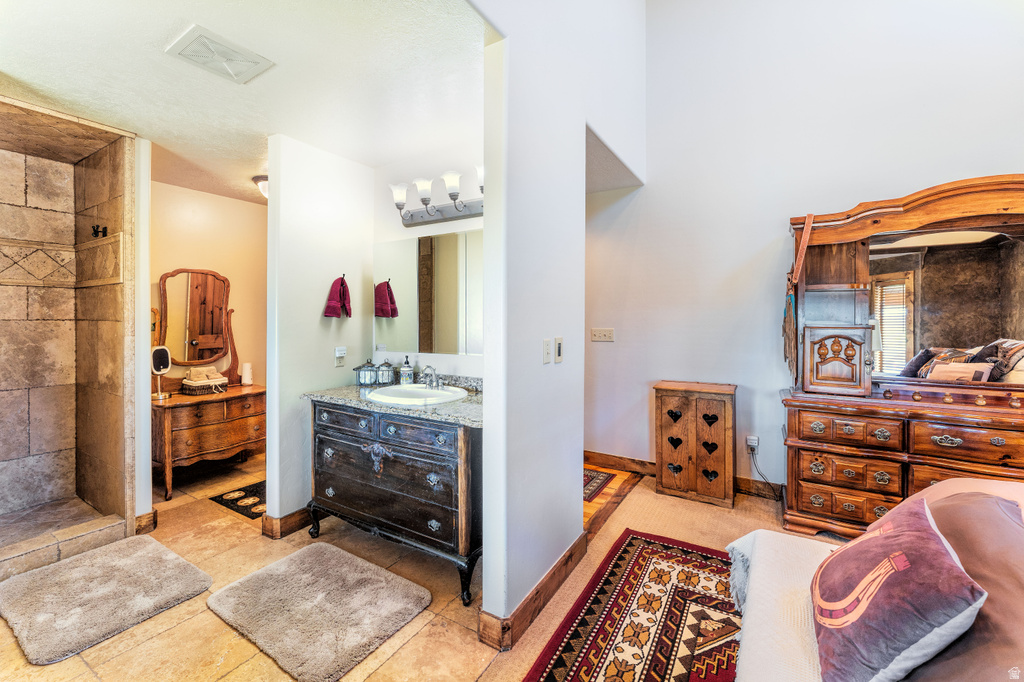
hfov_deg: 104.3
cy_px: 341
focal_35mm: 14
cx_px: 512
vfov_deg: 81.2
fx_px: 398
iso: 400
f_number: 8
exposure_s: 1/250
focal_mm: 14
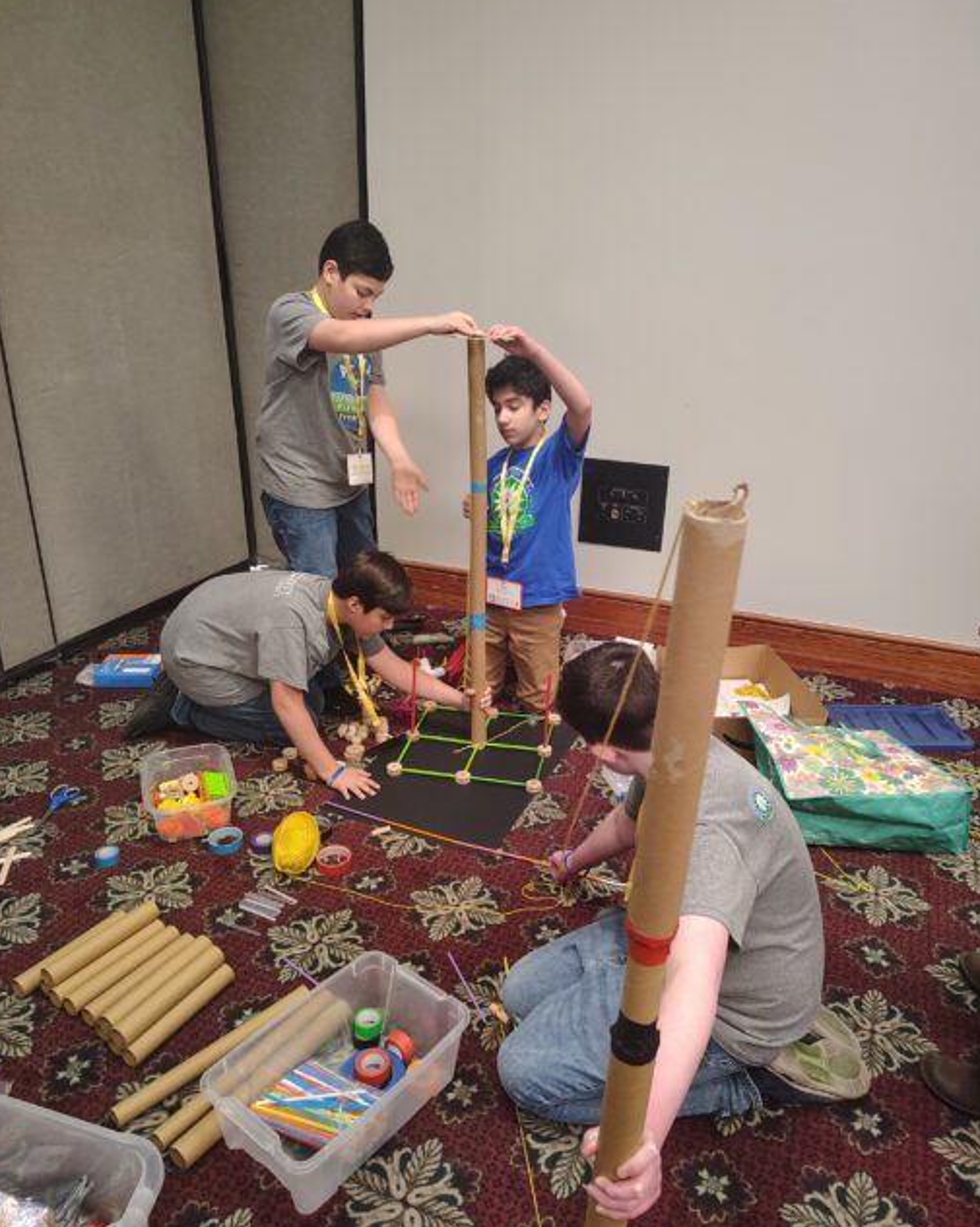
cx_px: 490
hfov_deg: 54.9
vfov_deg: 66.0
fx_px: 943
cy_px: 627
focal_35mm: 26
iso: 934
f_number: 1.8
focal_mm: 5.56
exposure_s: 1/60
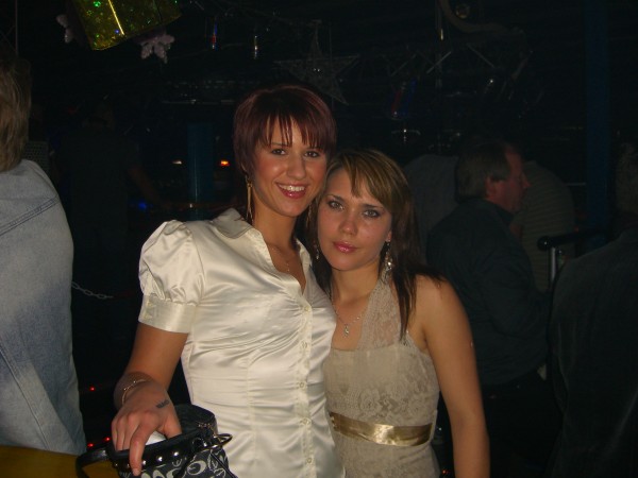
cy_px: 239
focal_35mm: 38
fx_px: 700
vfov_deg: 37.7
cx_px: 319
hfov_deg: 49.0
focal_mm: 7.9
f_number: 2.8
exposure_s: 1/60
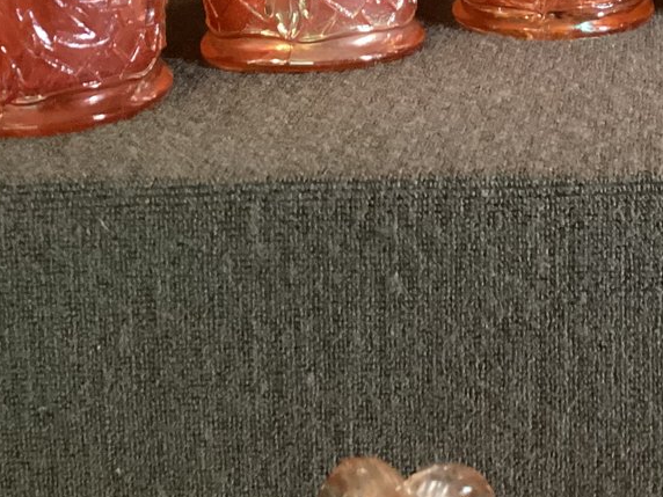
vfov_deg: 17.0
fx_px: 1571
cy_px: -136
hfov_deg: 23.0
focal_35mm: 82
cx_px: 642
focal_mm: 3.3
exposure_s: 1/50
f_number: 2.4
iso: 400
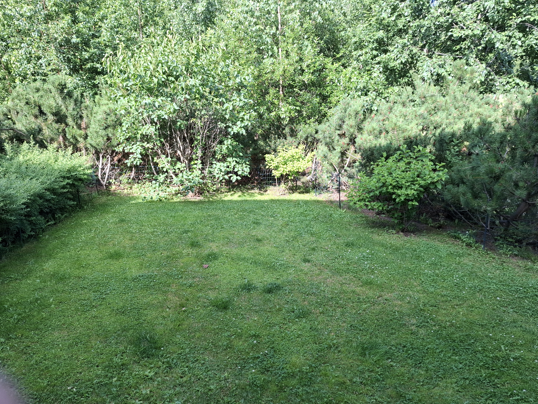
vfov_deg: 56.8
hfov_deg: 71.6
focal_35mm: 24
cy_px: 202
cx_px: 275
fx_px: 373
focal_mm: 5.54
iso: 50
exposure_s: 1/322
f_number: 1.8
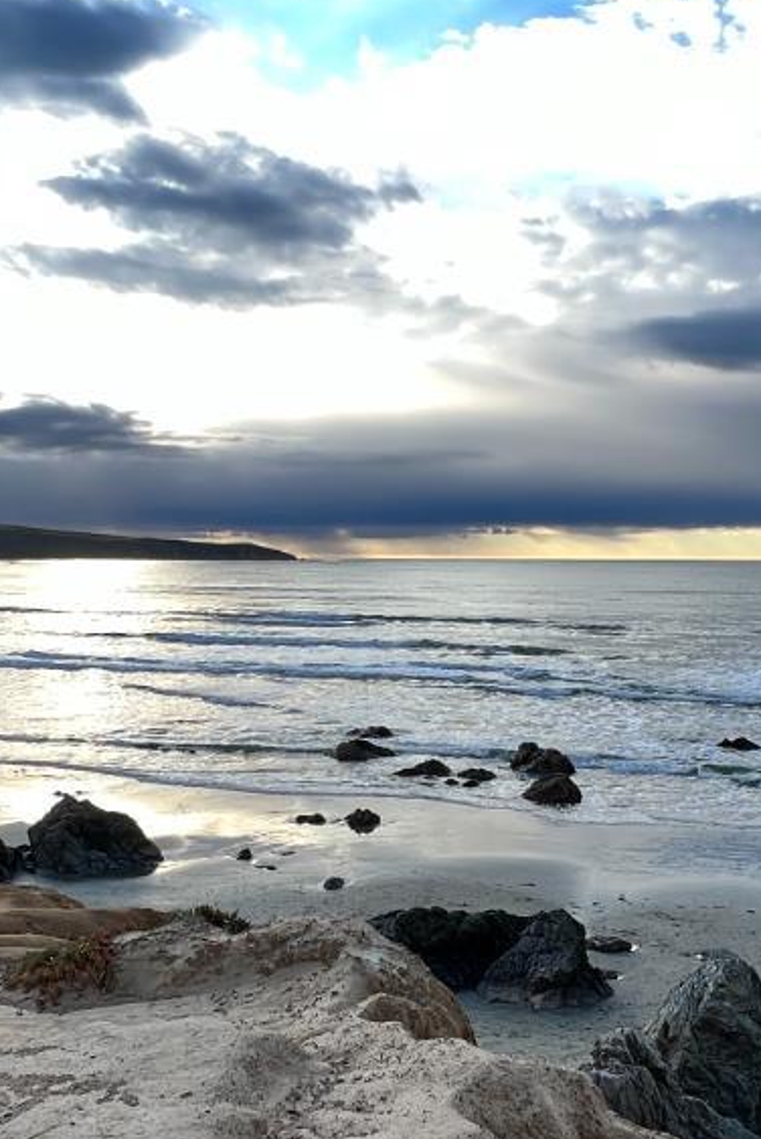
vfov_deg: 52.5
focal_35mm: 36
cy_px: 719
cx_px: 411
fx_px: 1140
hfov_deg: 36.9
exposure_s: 1/264
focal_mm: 1.57
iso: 32
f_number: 1.8
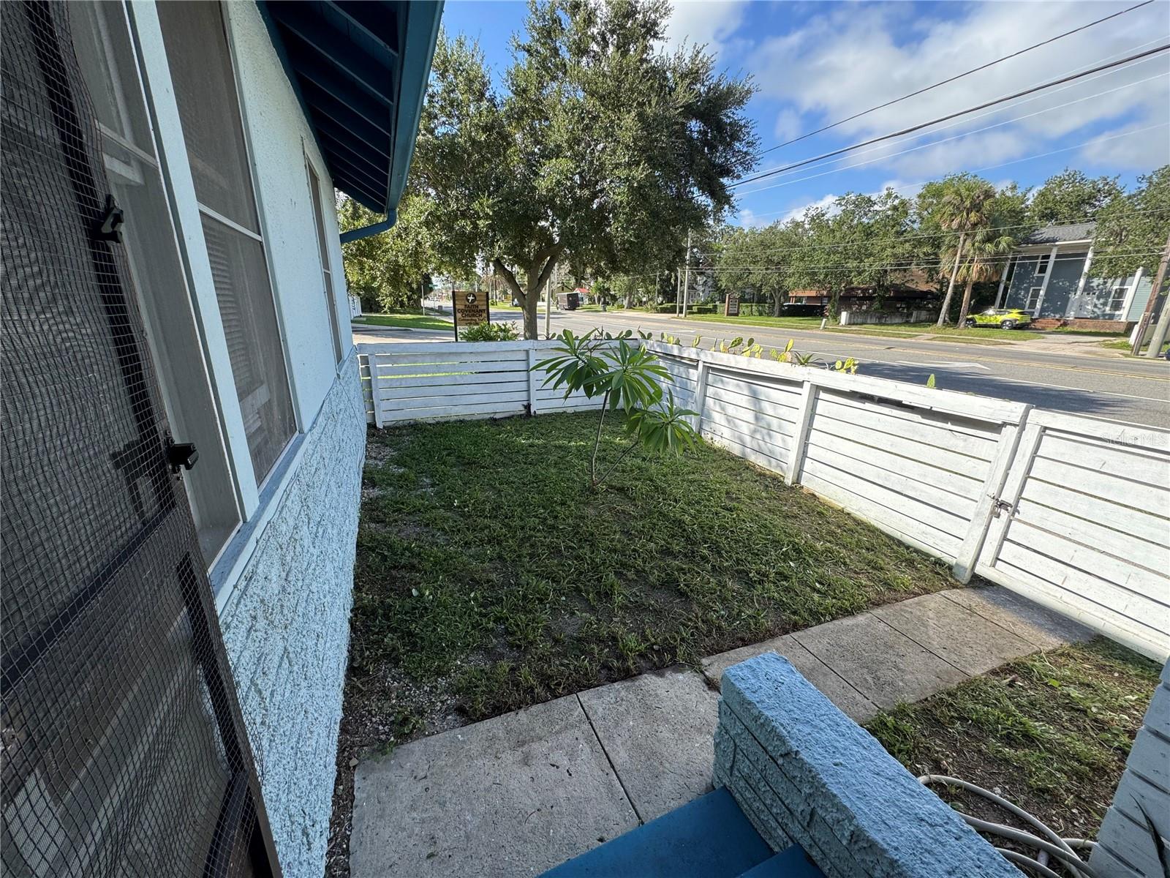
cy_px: 439
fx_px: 473
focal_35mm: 14
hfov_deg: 102.1
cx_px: 585
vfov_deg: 85.7
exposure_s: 1/529
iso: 40
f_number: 2.2
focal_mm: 2.22
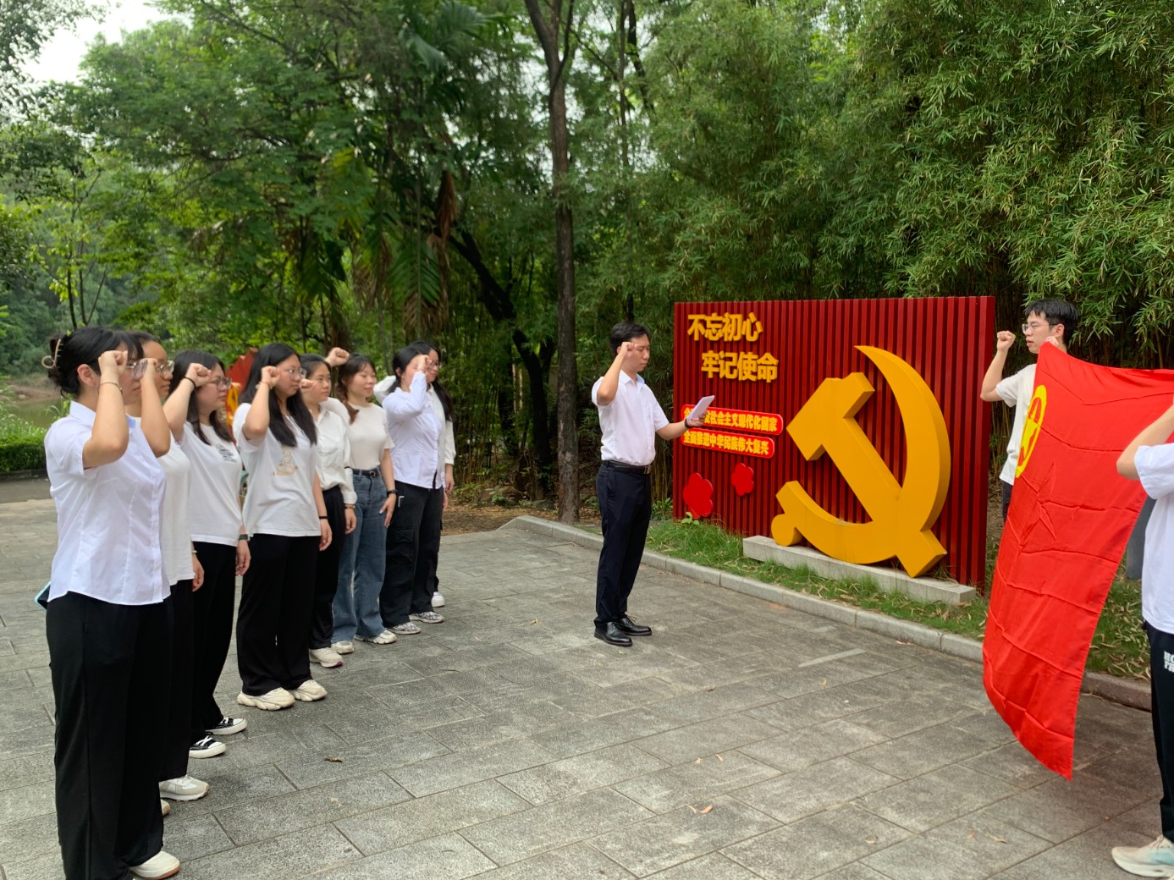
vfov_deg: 46.8
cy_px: 416
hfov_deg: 59.8
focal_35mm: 30
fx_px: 1017
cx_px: 661
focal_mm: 4.25
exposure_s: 1/188
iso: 25
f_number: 1.8
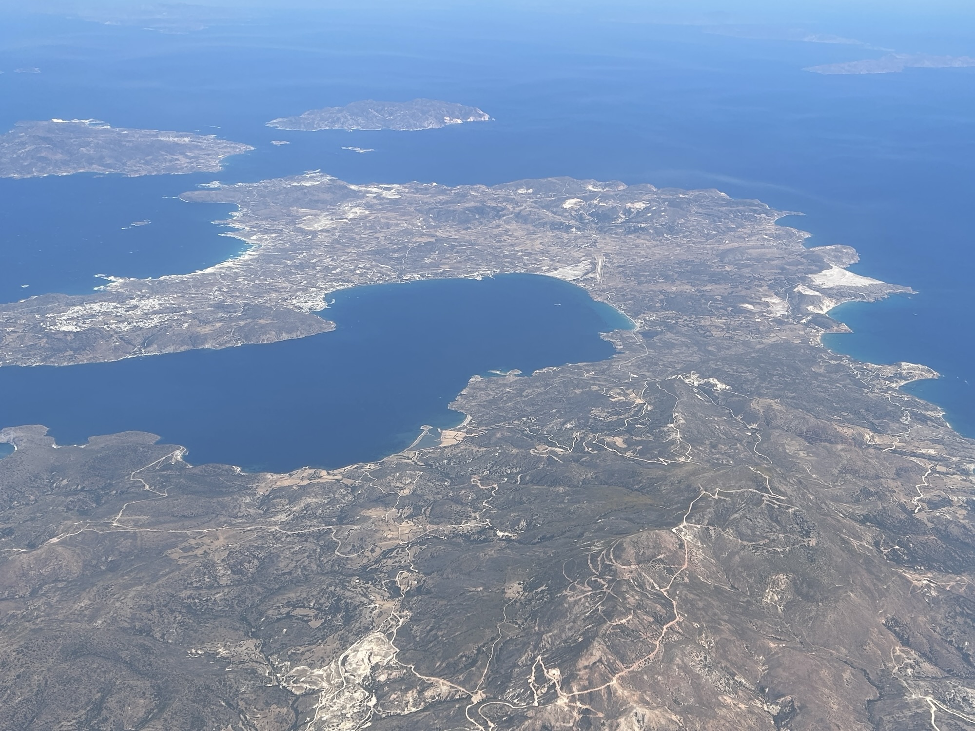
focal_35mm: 26
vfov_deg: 53.1
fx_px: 732
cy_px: 366
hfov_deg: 67.3
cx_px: 488
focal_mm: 5.7
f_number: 1.5
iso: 50
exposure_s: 1/4115
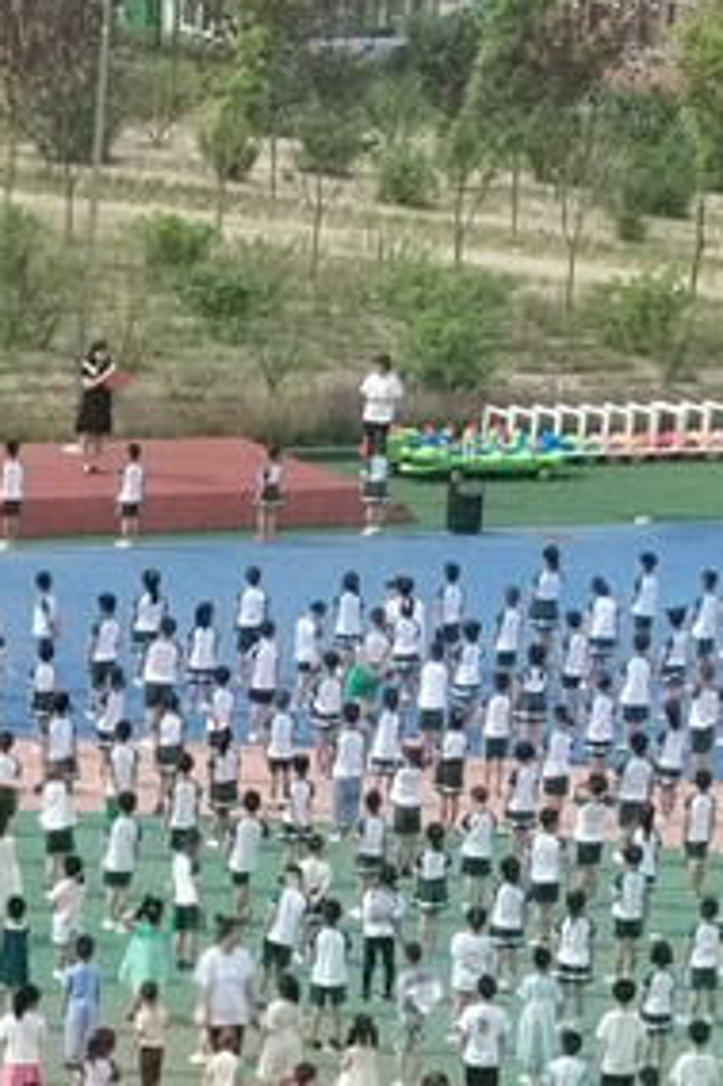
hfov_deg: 6.6
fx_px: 6243
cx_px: -31
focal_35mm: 207
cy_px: 426
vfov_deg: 9.9
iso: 466
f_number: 1.9
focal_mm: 5.52
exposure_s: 1/1605
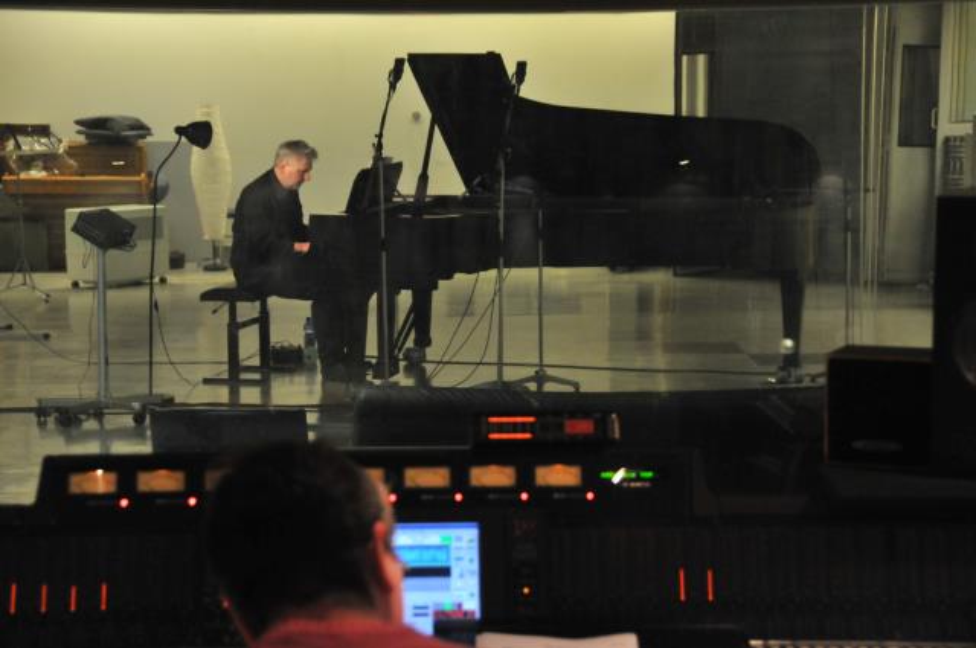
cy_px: 324
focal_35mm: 93
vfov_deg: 14.7
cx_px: 488
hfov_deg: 21.9
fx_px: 2518
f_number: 4.8
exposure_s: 1/40
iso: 1600
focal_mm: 62
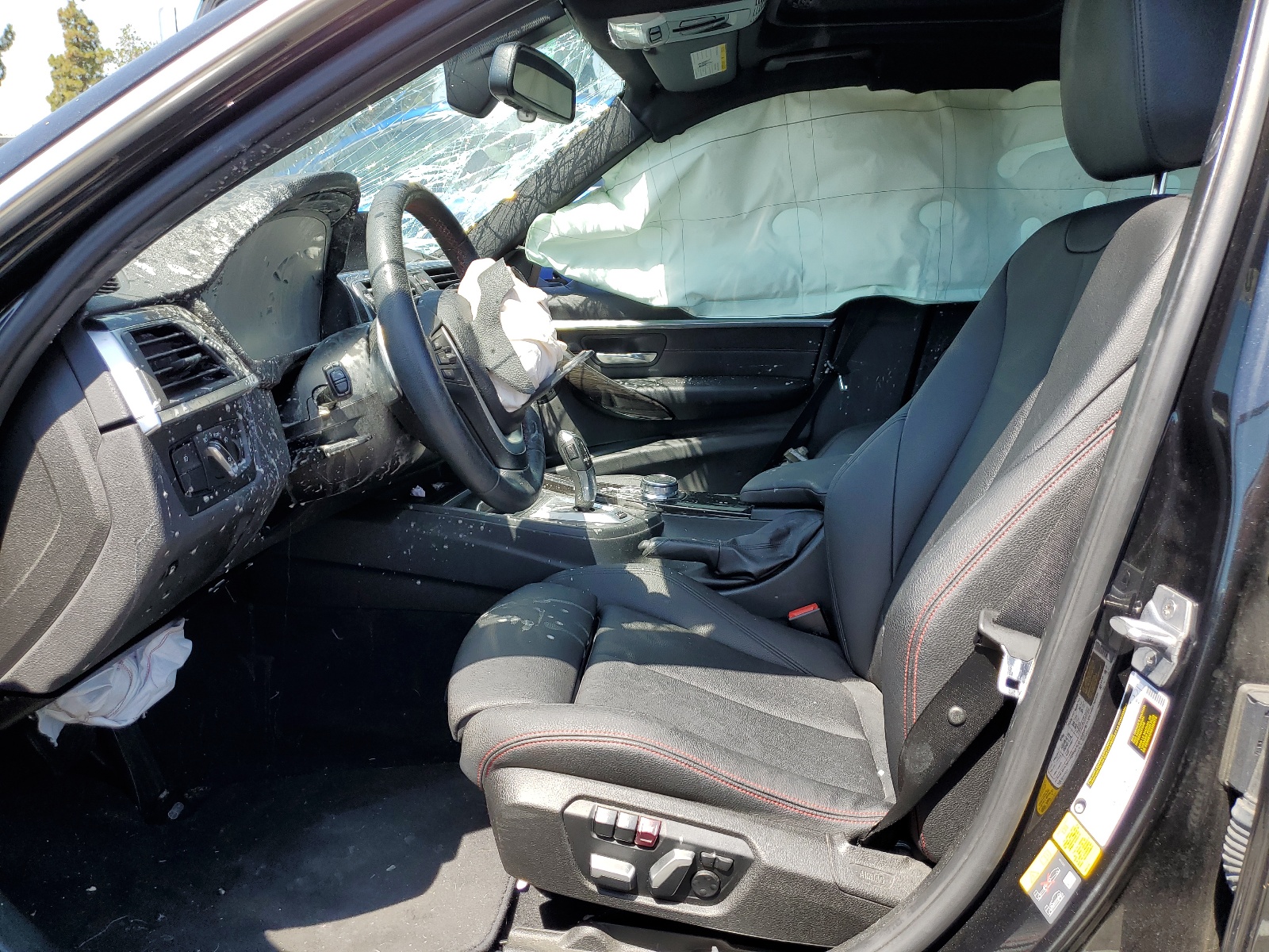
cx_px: 634
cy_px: 476
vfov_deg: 53.1
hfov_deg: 67.3
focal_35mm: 26
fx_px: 953
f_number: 1.5
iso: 50
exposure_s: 1/667
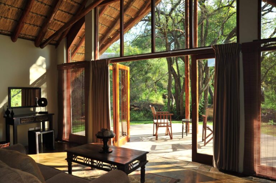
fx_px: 215
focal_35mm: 28
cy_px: 92
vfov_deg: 46.3
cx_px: 138
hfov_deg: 65.5
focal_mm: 28
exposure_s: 1/13
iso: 200
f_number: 9
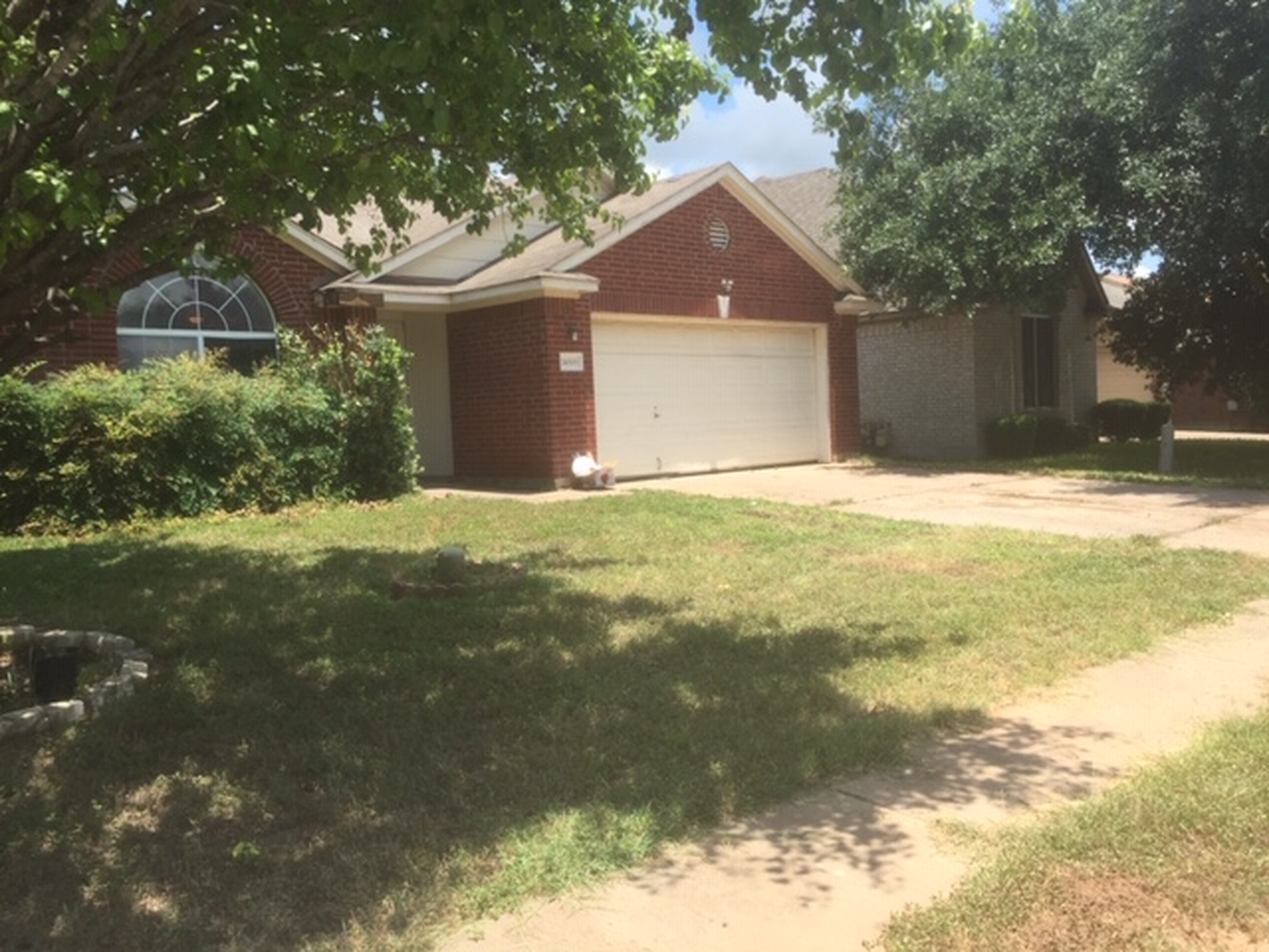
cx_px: 634
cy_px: 476
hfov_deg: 61.7
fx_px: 1063
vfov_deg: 48.2
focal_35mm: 29
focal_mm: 4.15
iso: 32
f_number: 2.2
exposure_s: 1/1041
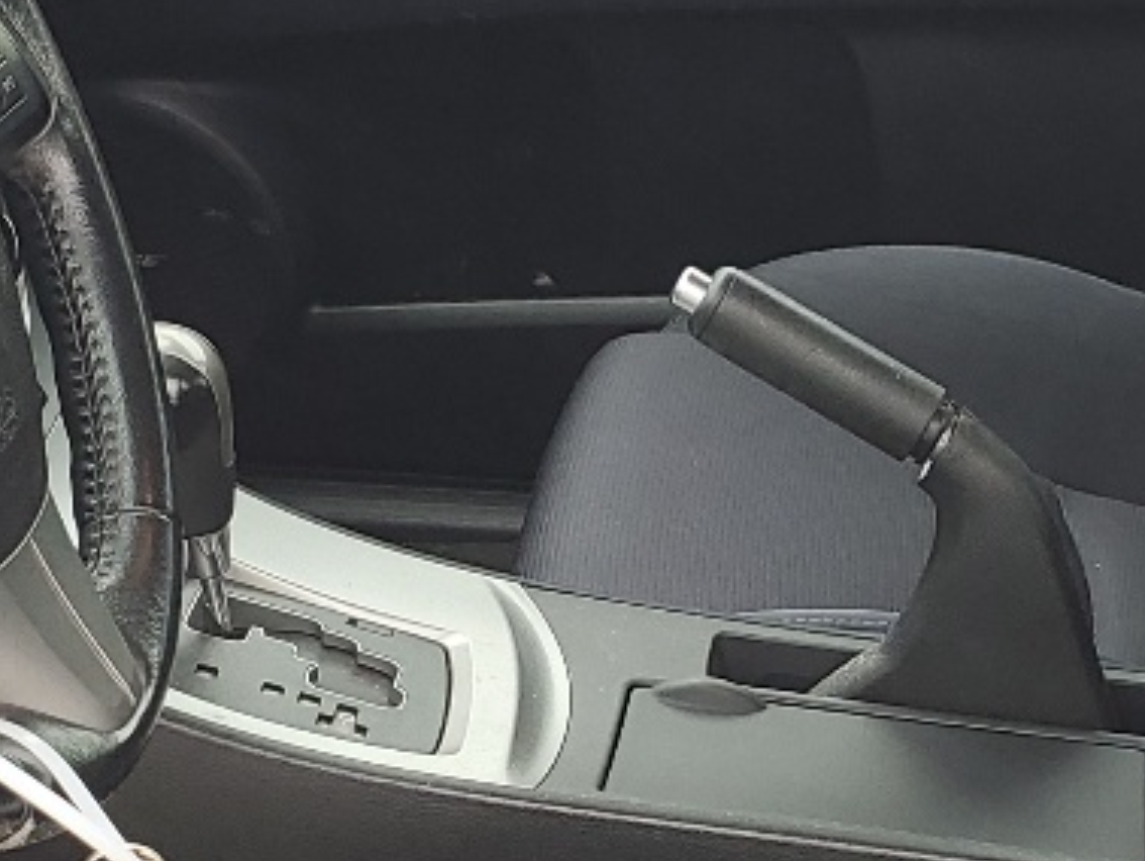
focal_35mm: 110
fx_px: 3641
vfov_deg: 13.4
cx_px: 648
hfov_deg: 17.9
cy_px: 631
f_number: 1.5
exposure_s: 1/185
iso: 50
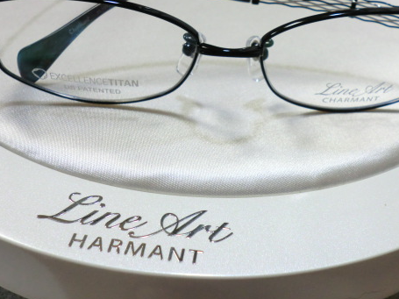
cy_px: 108
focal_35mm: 45
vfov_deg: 32.0
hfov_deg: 42.0
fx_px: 519
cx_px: 221
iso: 160
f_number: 3.5
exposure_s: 1/60
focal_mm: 5.8
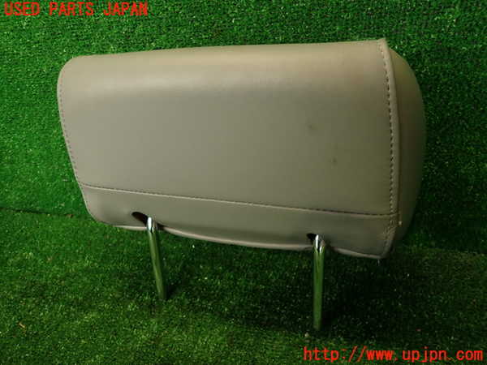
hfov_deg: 69.4
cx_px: 244
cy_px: 182
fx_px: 352
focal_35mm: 25
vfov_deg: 54.9
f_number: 2
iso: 160
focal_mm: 4.5
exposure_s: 1/60
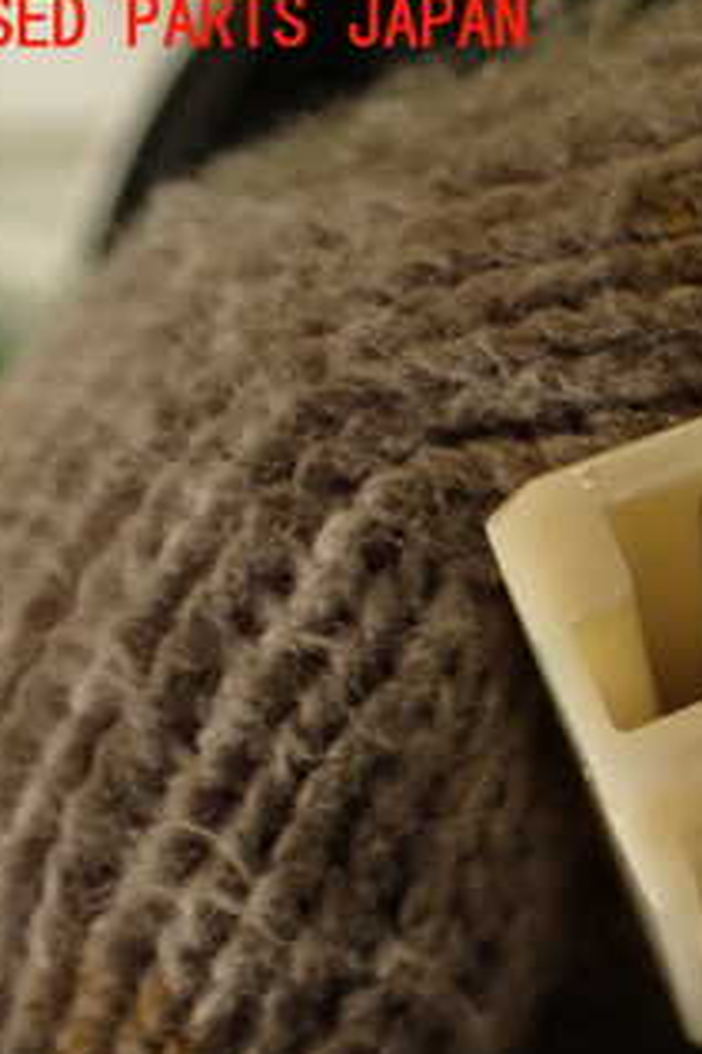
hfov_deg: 19.8
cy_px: 731
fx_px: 1845
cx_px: 922
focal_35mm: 63
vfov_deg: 31.6
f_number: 2.4
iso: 100
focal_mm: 5.79
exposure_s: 1/60
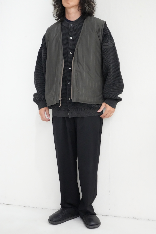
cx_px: 78
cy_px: 117
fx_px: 357
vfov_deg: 36.2
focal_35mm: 55
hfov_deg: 24.6
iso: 16000
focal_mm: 55
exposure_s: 1/125
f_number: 11
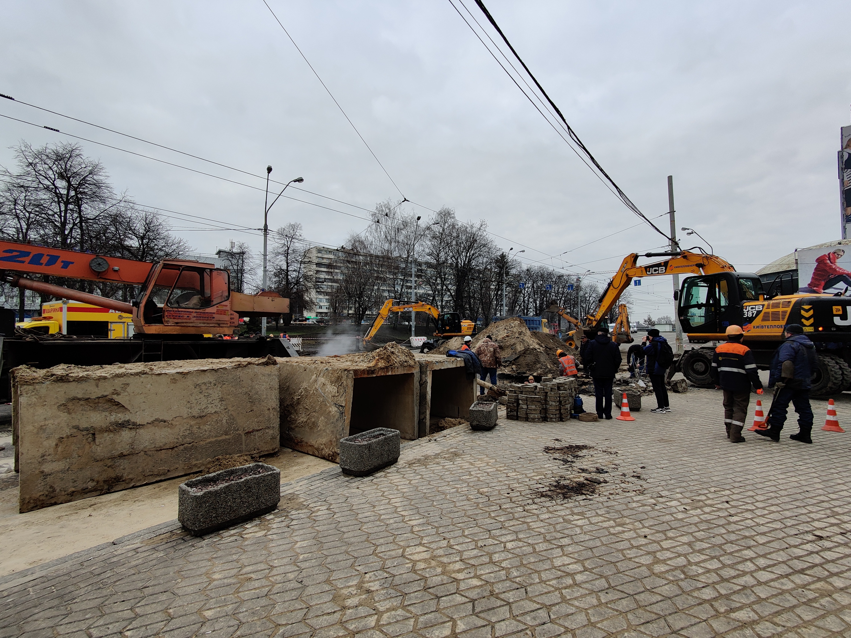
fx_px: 320
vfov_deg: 89.9
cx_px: 426
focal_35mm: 13
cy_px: 319
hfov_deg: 106.2
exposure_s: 1/229
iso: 100
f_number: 2.2
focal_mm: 2.25
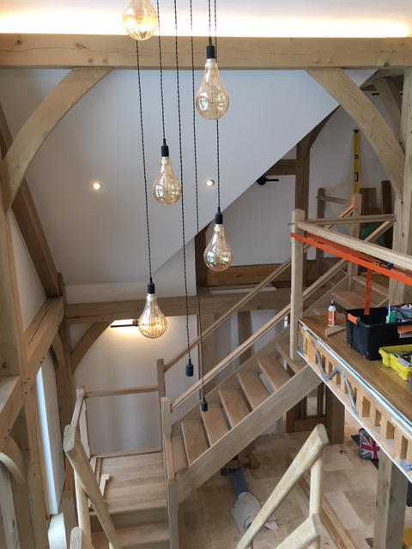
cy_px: 274
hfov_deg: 48.2
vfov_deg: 61.7
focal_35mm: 29
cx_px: 206
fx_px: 460
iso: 40
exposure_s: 1/33
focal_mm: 4.15
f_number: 2.2
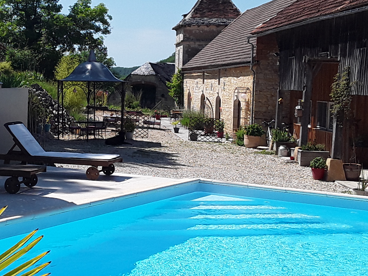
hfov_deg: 27.0
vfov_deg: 21.0
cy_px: 125
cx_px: 49
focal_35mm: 70
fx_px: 744
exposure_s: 1/2247
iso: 40
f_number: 1.9
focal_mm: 2.91
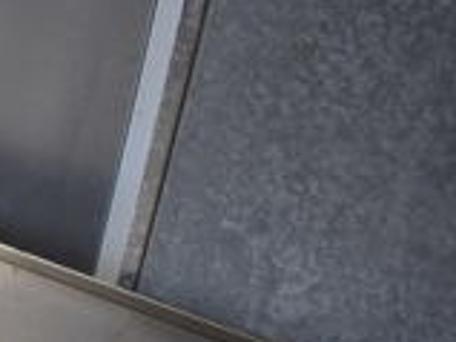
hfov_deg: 16.2
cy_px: 440
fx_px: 1316
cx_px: -390
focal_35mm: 100
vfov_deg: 14.2
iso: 1100
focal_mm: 18
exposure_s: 1/125
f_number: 3.5
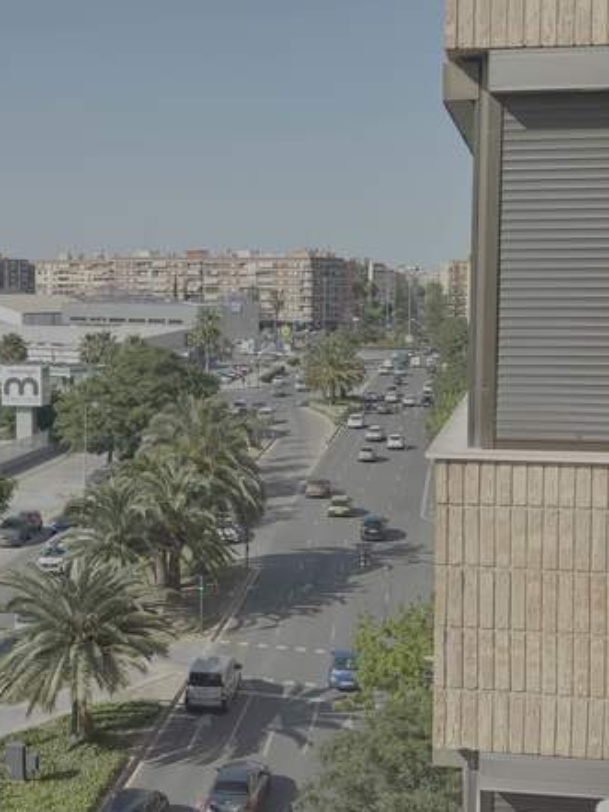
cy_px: 402
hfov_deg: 26.1
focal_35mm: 56
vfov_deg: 34.3
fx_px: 1313
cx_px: 309
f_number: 1.6
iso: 40
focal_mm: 5.96
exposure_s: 1/2451
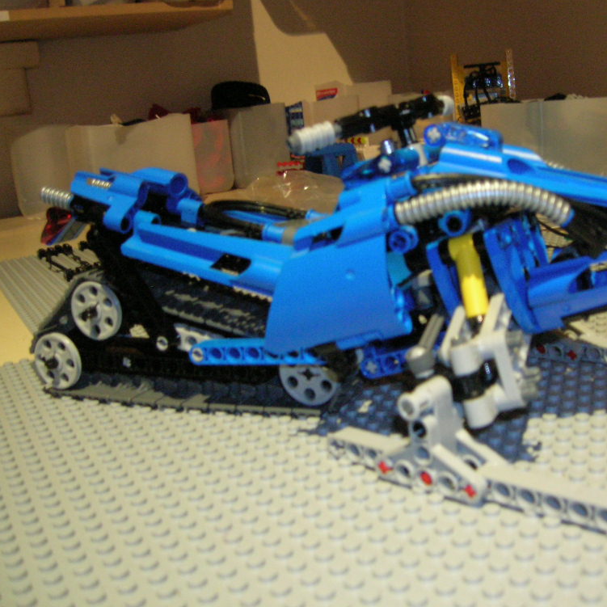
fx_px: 813
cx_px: 388
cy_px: 303
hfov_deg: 40.6
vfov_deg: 40.9
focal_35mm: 41
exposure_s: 1/3.7
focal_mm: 5.7
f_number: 2.9
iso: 200
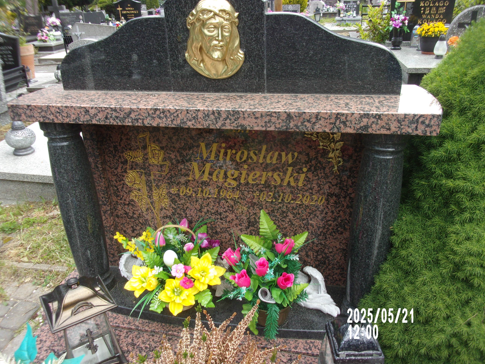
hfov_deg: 63.4
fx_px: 392
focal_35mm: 28
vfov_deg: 49.7
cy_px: 182
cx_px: 242
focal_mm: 5.1
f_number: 3.9
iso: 80
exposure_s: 1/100
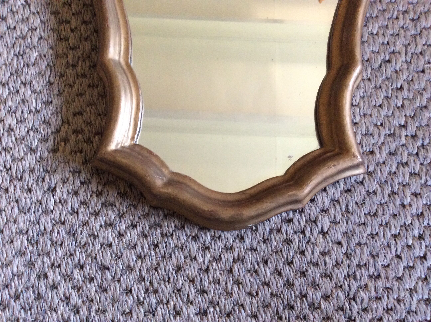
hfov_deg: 56.9
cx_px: 216
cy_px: 161
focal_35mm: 32
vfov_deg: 44.1
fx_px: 398
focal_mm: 3.3
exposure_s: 1/25
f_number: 2.4
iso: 250
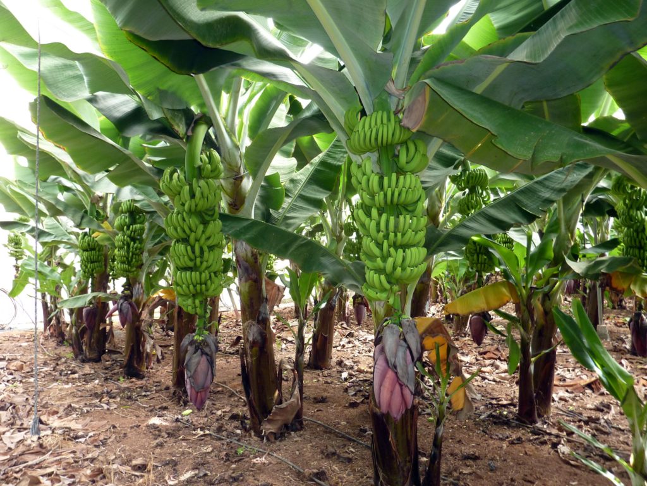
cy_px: 243
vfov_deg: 54.9
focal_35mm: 25
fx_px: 467
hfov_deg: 69.4
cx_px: 324
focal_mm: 4.1
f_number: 3.3
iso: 160
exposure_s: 1/30
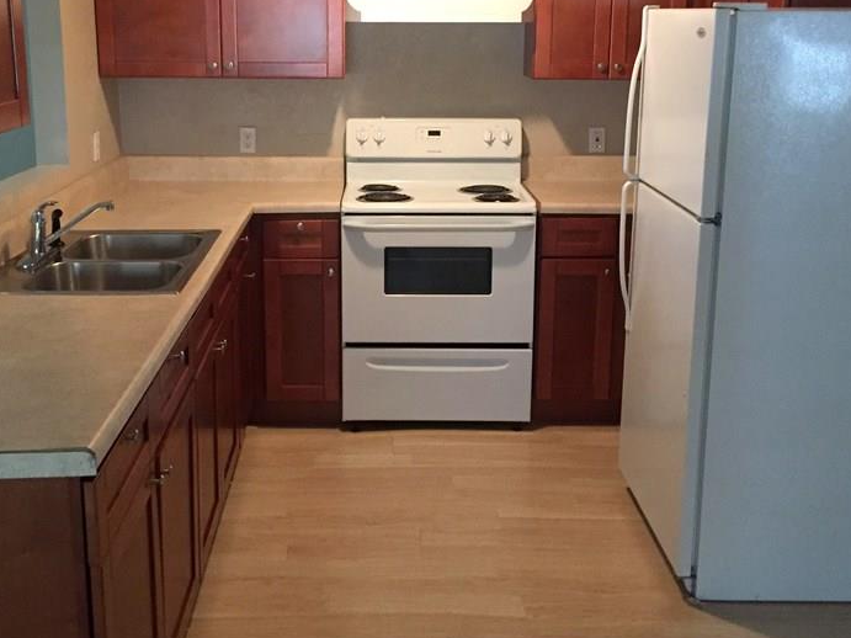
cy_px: 241
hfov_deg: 43.8
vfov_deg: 33.4
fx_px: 1057
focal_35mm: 43
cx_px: 385
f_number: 2.2
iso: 250
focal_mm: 4.15
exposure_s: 1/15
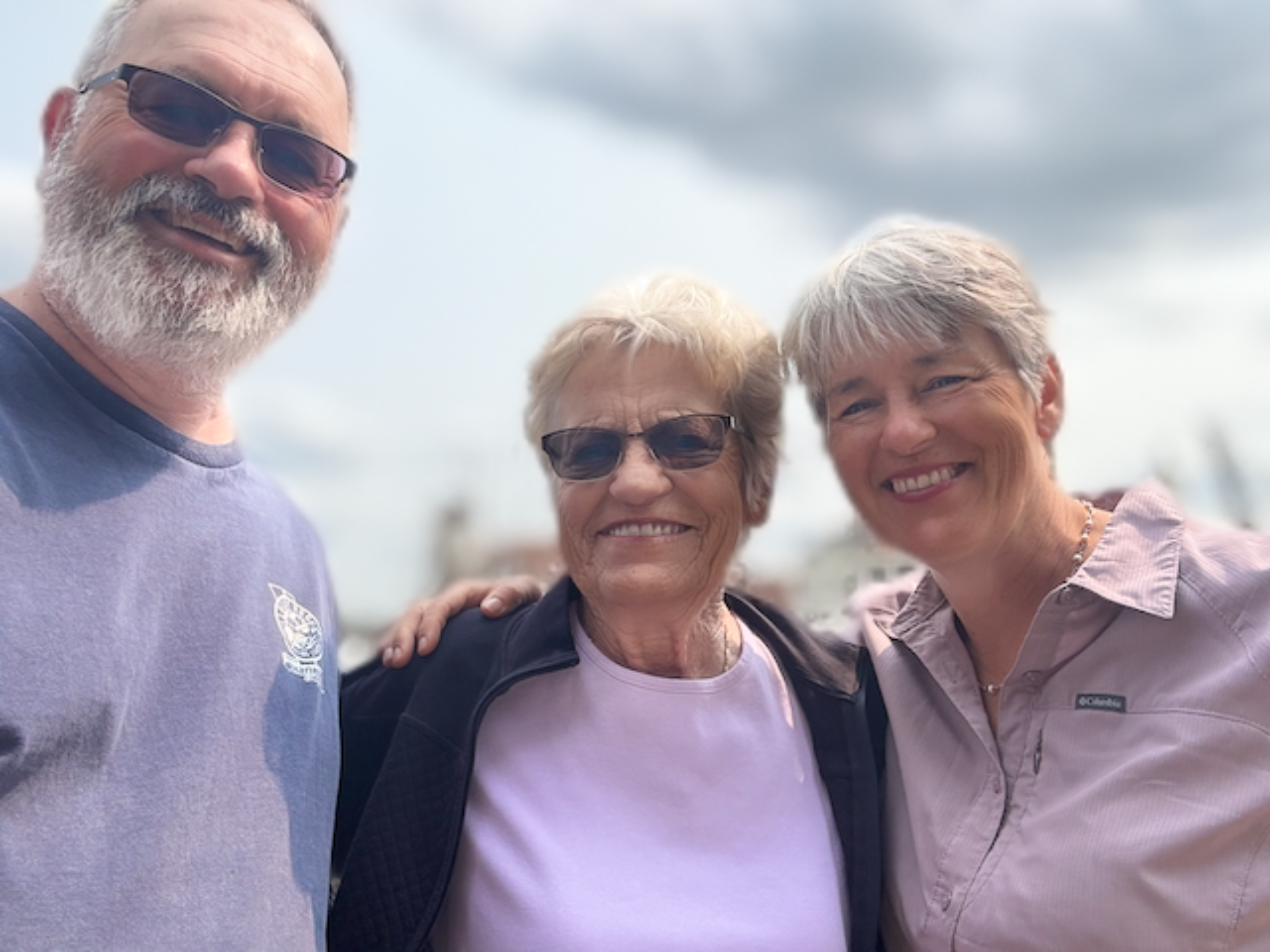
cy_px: 476
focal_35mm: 30
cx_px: 635
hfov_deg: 60.0
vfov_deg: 46.8
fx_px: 1101
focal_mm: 2.69
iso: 40
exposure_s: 1/1225
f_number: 1.9
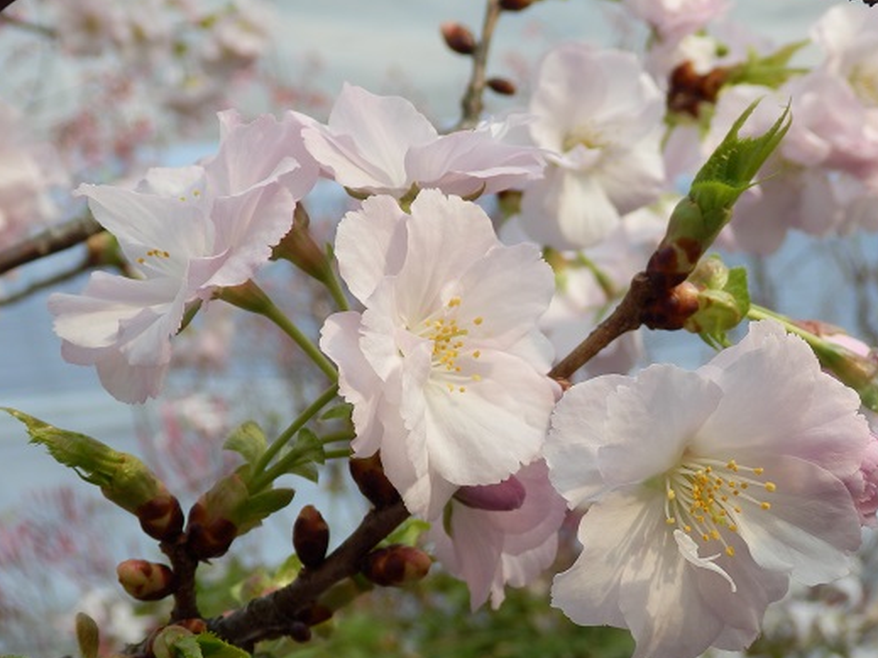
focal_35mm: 65
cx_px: 614
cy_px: 426
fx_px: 1648
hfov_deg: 29.5
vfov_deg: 22.5
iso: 80
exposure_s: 1/400
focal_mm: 8
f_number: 3.8
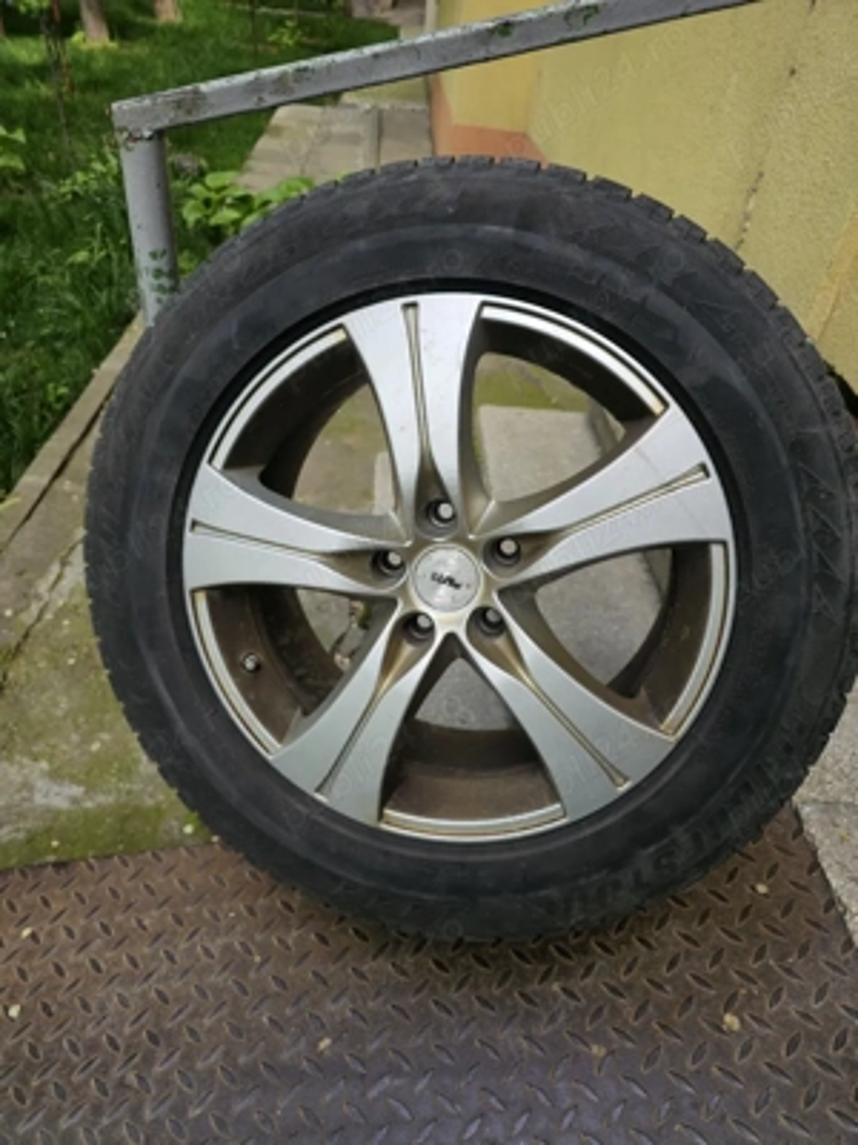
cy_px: 572
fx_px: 760
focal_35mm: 23
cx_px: 429
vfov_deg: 73.9
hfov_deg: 58.9
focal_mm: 6.3
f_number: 1.7
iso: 10
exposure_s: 1/233
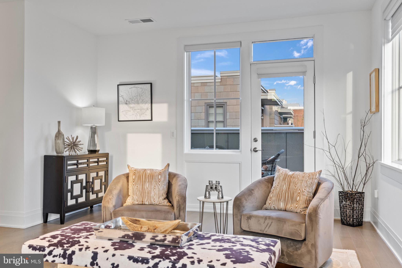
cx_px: 201
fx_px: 357
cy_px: 134
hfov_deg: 58.7
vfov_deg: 41.1
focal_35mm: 32
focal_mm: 32
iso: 800
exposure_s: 1/13
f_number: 8
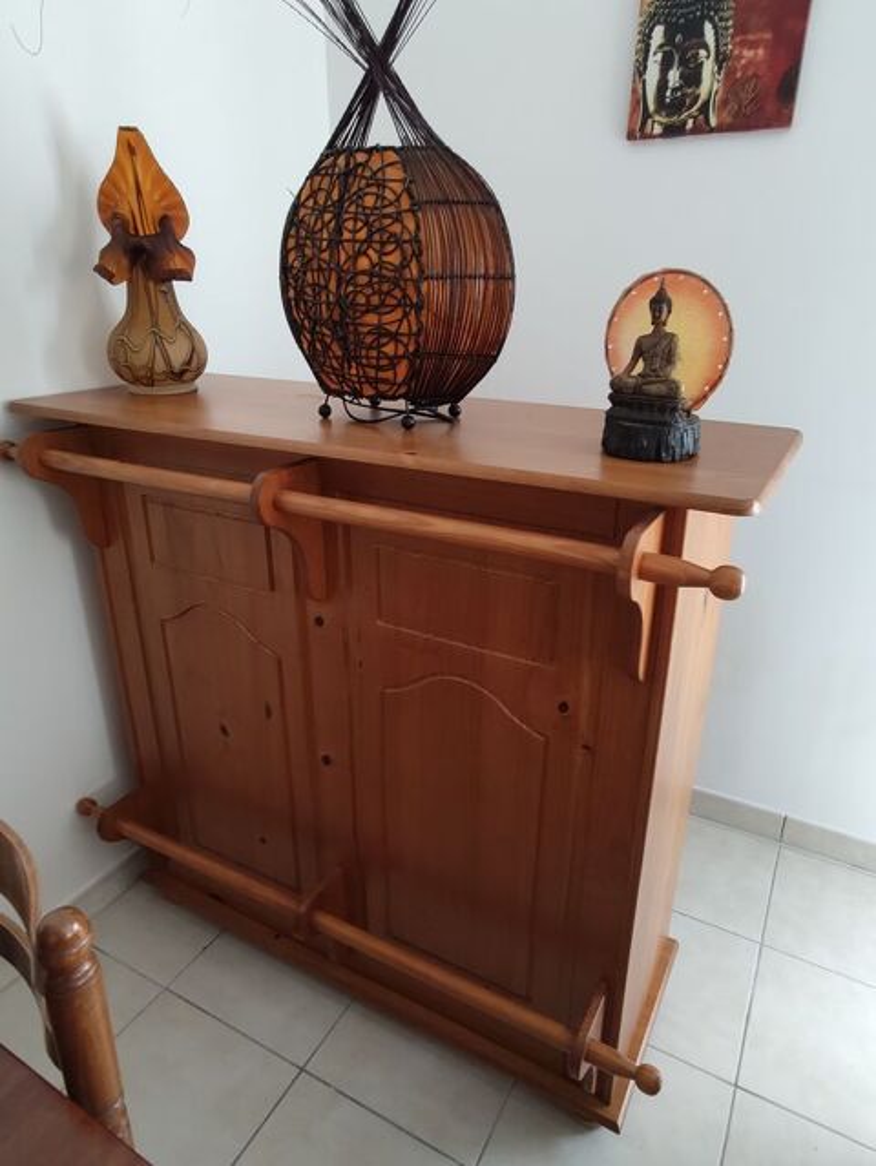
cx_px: 438
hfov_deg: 61.1
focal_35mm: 22
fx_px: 742
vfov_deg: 76.4
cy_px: 583
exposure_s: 1/33
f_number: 2.2
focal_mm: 2.25
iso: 846
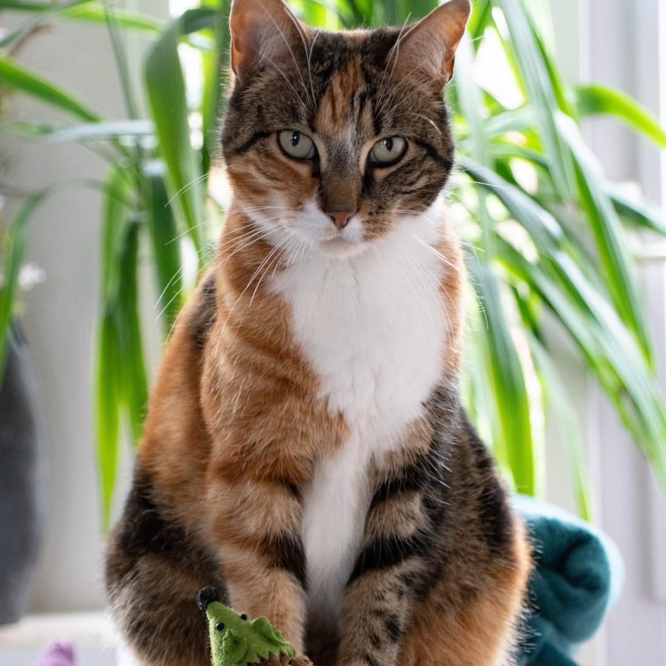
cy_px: 433
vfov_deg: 17.4
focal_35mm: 100
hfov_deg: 17.4
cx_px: 332
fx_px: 2177
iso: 2000
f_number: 5
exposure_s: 1/80
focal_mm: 52
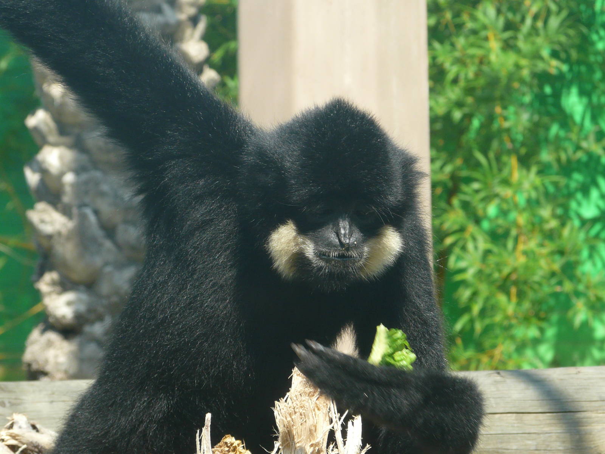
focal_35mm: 283
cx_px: 302
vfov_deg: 5.3
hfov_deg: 7.0
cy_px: 227
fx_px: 4946
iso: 100
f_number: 4
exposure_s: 1/250
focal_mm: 36.5
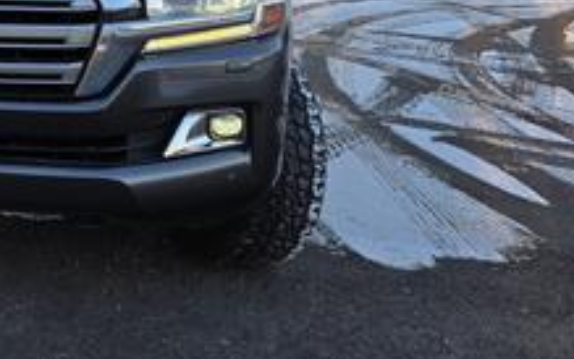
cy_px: 13
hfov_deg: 33.3
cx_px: 5
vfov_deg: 22.4
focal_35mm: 56
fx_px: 876
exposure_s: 1/224
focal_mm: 6.3
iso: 16
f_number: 1.7
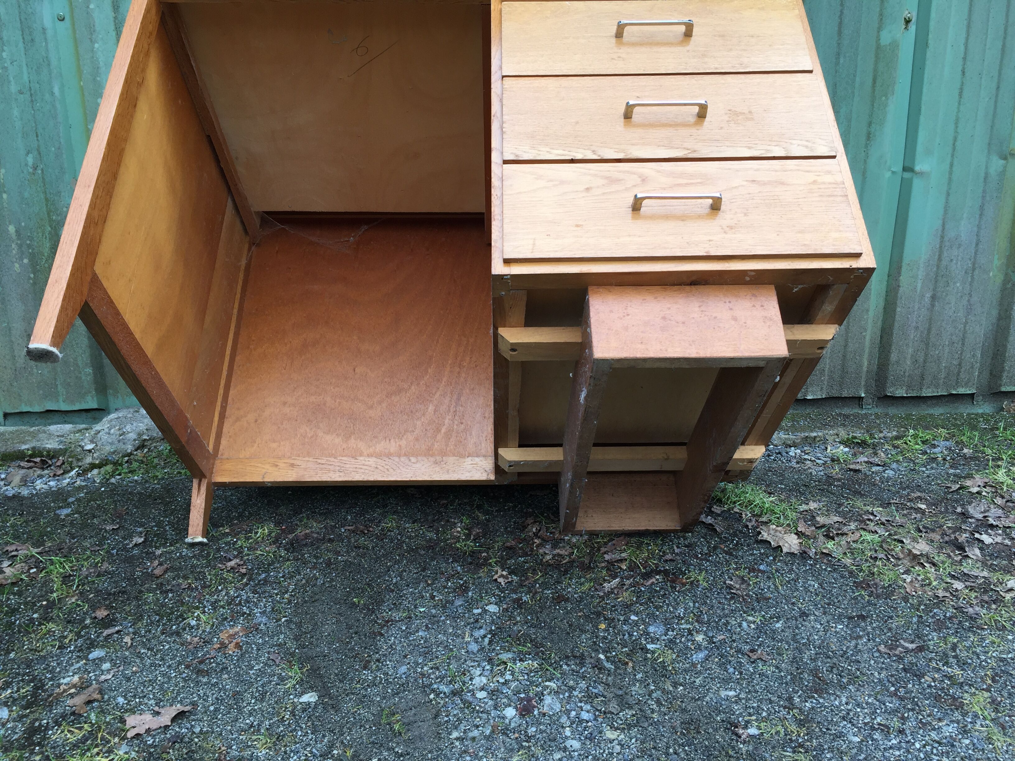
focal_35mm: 29
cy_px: 380
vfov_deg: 48.2
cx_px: 508
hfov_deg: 61.7
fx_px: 850
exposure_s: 1/150
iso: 32
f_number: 2.2
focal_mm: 4.15
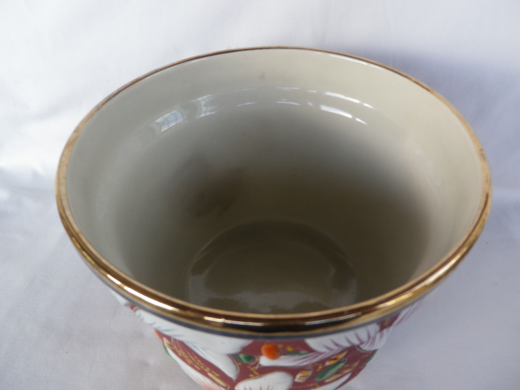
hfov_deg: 69.4
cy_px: 195
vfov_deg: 54.9
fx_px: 376
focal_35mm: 25
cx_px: 260
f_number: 3.5
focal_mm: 4.5
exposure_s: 1/50
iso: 80
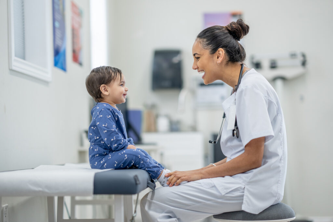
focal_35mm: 85
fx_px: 786
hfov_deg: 23.9
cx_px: 166
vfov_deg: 16.1
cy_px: 111
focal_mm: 85
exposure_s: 1/125
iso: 100
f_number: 1.6
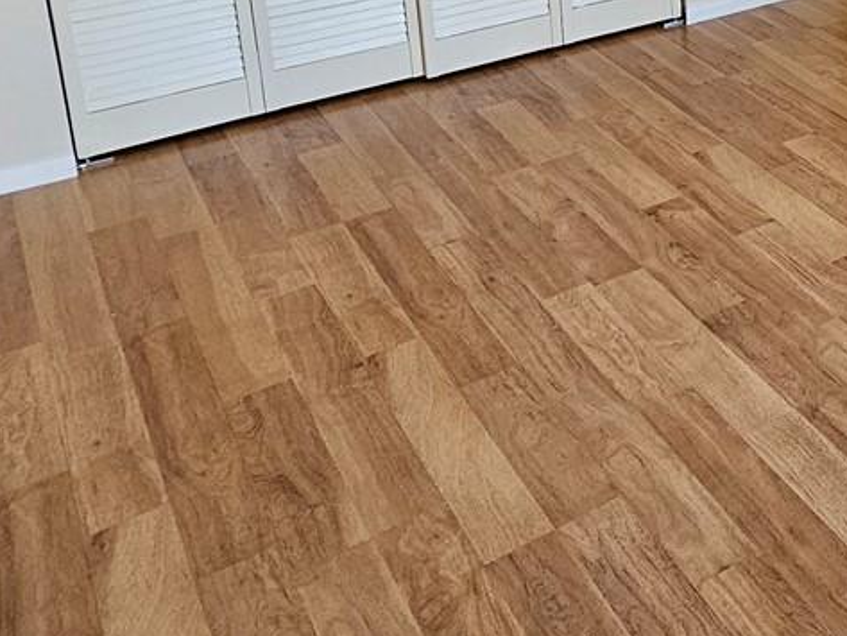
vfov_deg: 28.5
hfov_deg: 32.7
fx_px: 1077
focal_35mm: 44
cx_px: 1085
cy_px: -131
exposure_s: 1/60
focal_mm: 2.2
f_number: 2.2
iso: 160
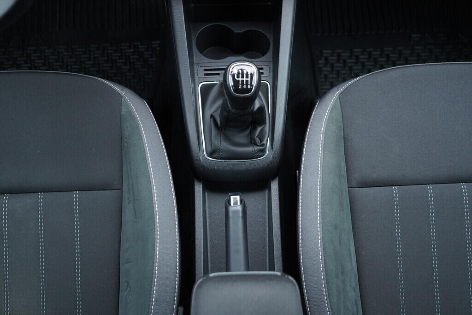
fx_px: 472
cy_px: 158
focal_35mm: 36
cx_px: 236
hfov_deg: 53.1
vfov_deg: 36.9
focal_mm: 24
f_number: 2.8
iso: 400
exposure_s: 1/40
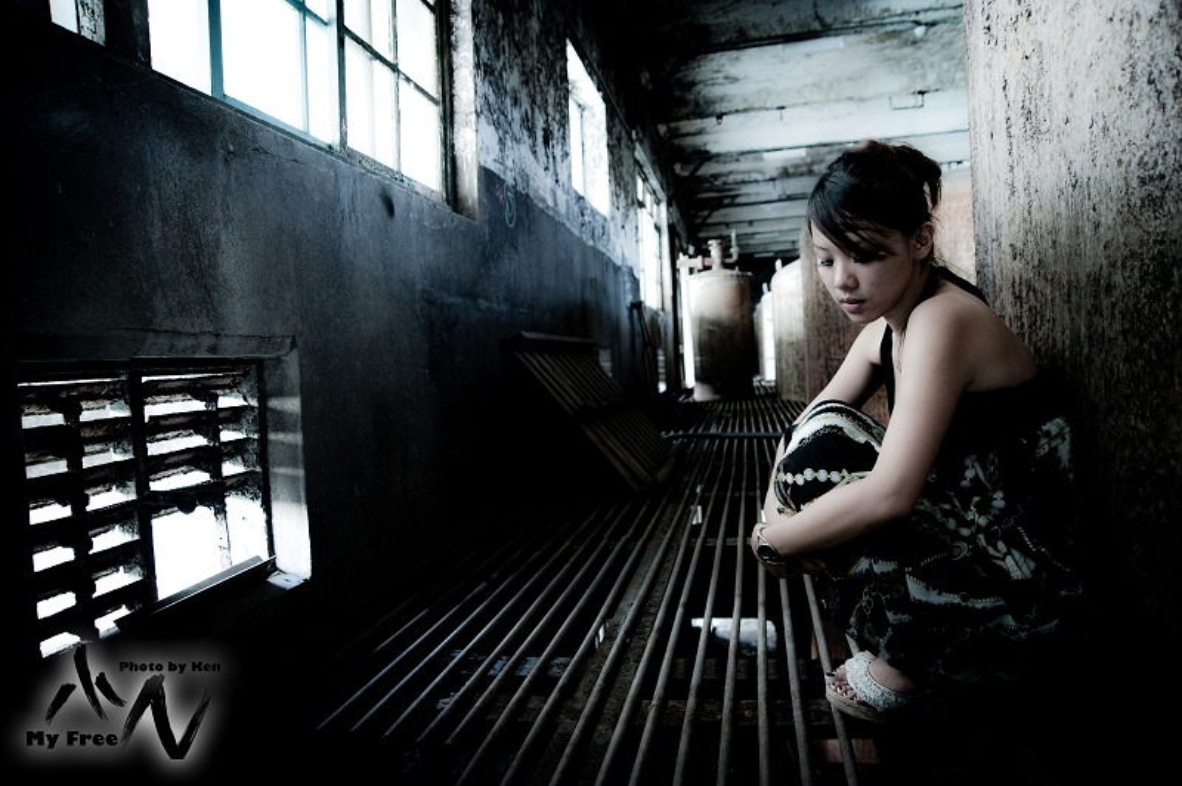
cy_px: 393
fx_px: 787
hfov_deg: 73.8
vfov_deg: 53.1
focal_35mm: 24
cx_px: 591
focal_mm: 24
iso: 1250
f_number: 4
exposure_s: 1/40
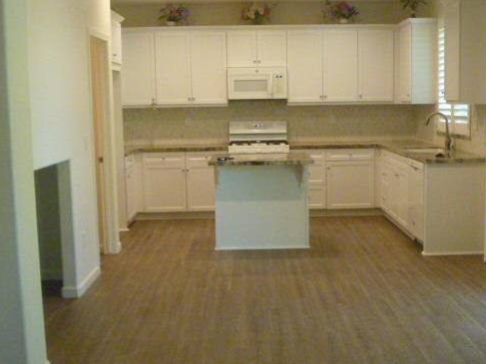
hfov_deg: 41.2
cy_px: 190
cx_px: 272
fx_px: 646
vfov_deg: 31.5
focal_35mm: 46
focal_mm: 6.3
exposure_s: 1/60
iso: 800
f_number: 3.5
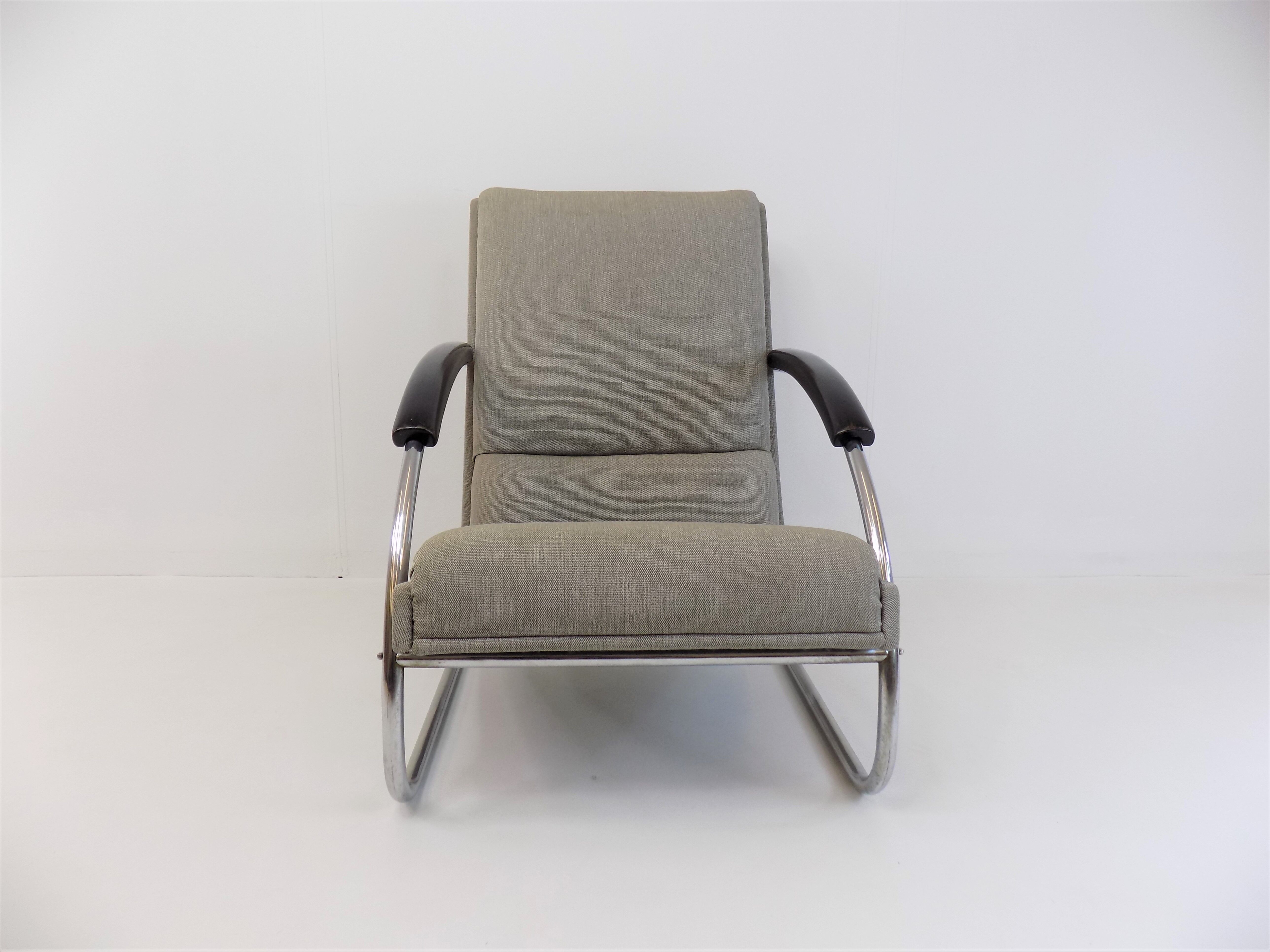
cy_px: 476
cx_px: 635
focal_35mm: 23
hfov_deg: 73.9
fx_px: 844
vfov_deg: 58.9
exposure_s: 1/40
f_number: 3.1
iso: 80
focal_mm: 4
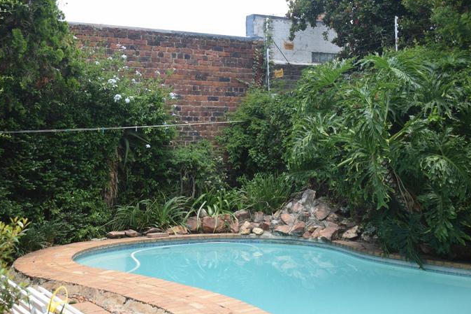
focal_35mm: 57
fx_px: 746
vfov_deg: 23.8
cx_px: 208
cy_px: 177
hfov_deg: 35.0
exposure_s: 1/125
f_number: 5.6
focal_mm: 32
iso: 100
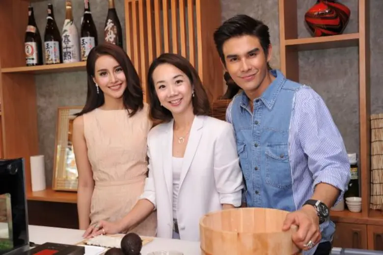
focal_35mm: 42
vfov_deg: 31.9
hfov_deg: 46.4
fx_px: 447
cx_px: 192
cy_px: 128
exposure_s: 1/125
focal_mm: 42
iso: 500
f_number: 4
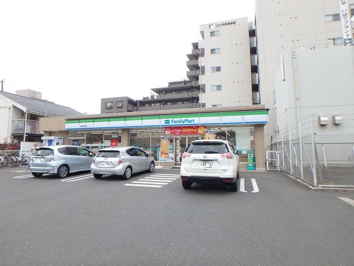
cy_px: 133
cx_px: 177
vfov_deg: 63.4
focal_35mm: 21
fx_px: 215
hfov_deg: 79.0
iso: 125
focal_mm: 3.7
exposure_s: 1/320
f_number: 3.5
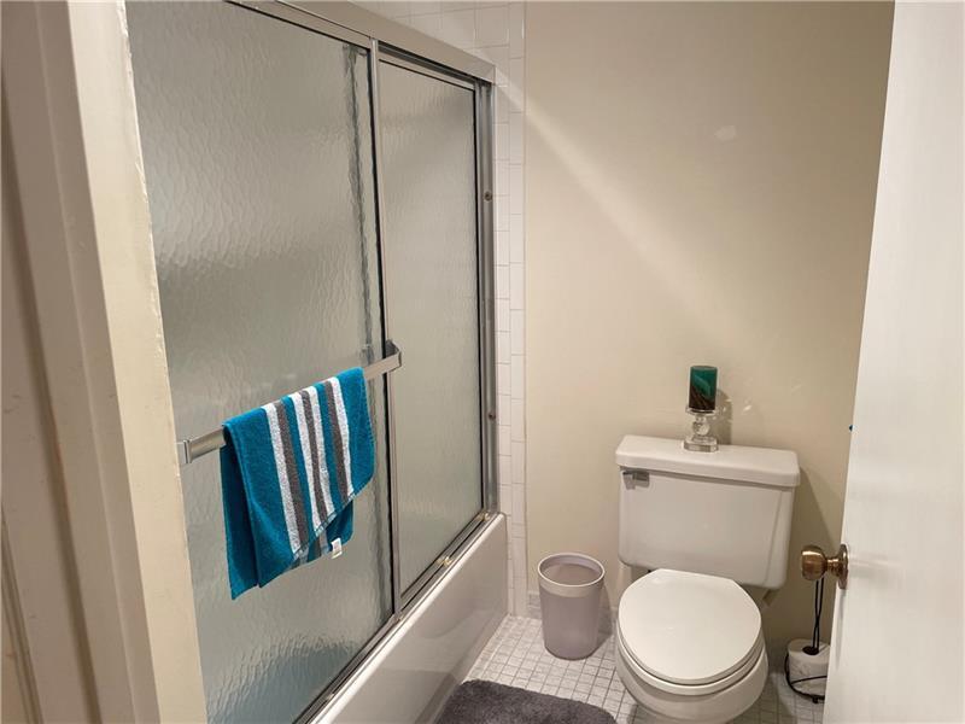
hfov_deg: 67.3
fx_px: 725
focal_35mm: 26
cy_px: 362
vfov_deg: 53.1
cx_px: 482
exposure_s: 1/60
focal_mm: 4.2
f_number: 1.6
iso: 64
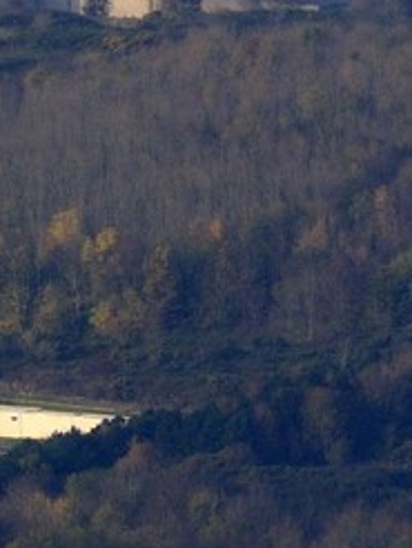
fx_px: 19802
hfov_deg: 1.2
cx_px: -1145
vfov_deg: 1.6
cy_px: 314
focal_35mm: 1250
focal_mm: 200
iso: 400
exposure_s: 1/800
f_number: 8
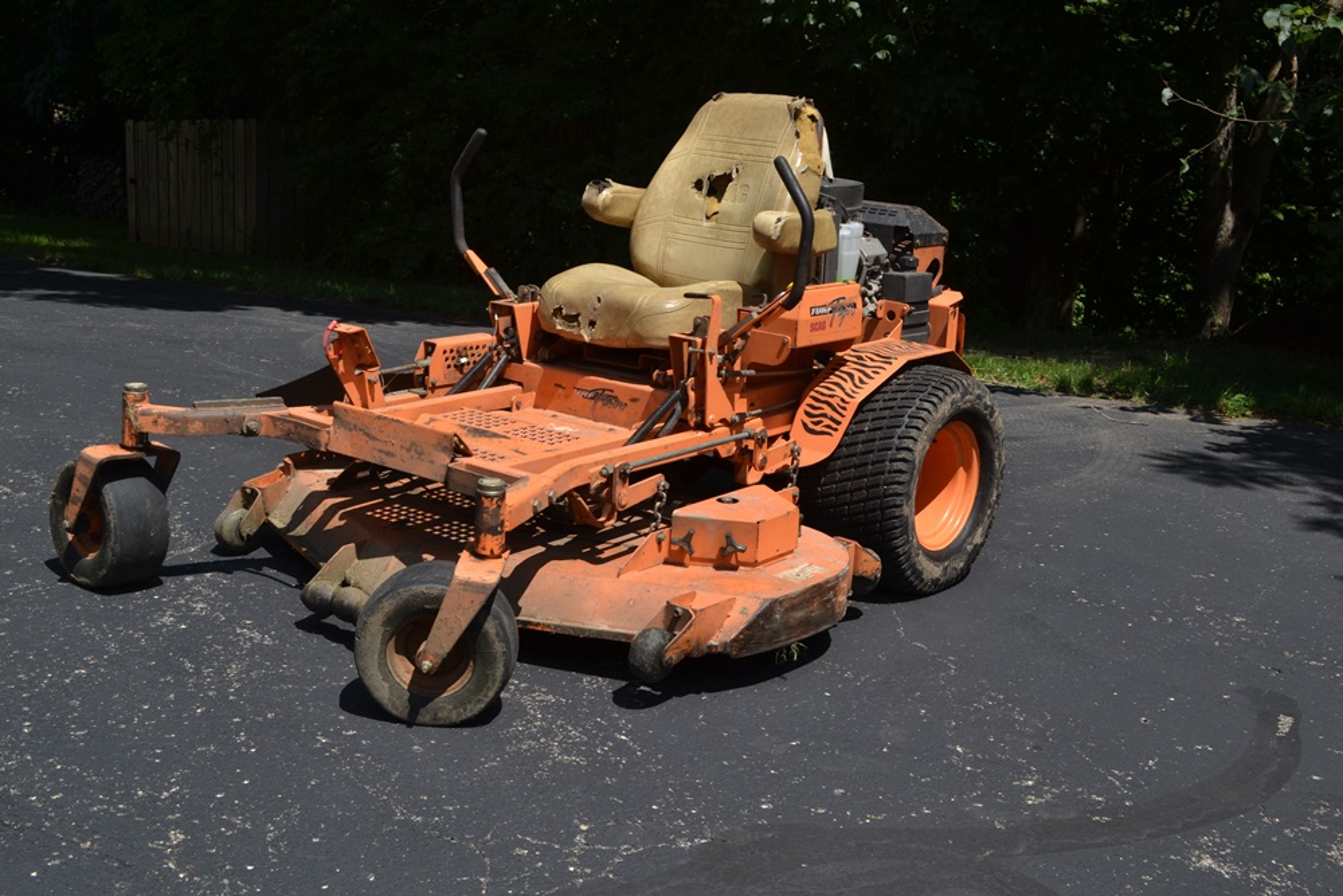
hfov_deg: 46.4
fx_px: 1567
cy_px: 448
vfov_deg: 31.9
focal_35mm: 42
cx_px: 672
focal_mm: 28
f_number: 8
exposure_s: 1/160
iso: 100
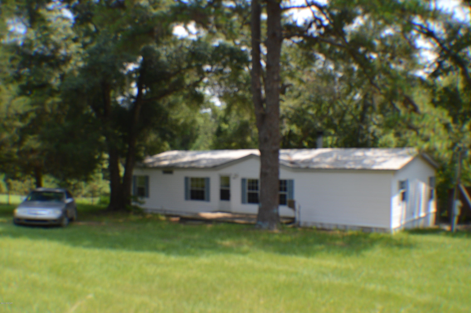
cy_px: 156
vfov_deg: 30.8
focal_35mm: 44
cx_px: 236
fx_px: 569
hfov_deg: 45.0
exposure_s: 1/800
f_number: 4.5
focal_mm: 29
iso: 400
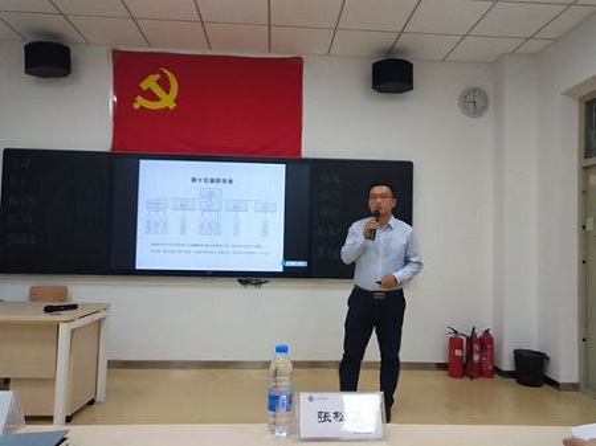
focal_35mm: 30
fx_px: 516
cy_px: 223
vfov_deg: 46.8
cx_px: 298
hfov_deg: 60.0
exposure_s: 1/100
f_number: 1.8
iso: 120
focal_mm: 3.95
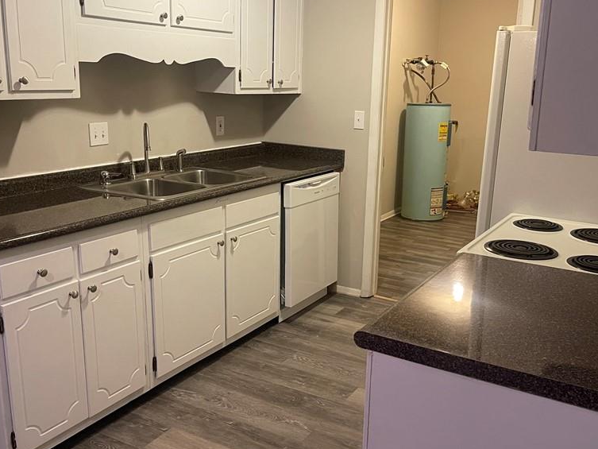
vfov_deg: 41.8
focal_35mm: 34
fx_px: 587
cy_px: 216
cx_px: 323
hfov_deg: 53.9
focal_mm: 5.1
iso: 320
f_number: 1.6
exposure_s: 1/60
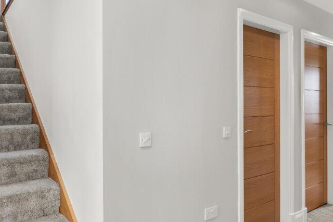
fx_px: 222
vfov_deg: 53.0
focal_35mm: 24
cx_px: 78
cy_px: 102
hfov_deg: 68.3
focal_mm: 10
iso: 160
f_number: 9
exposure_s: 1/4
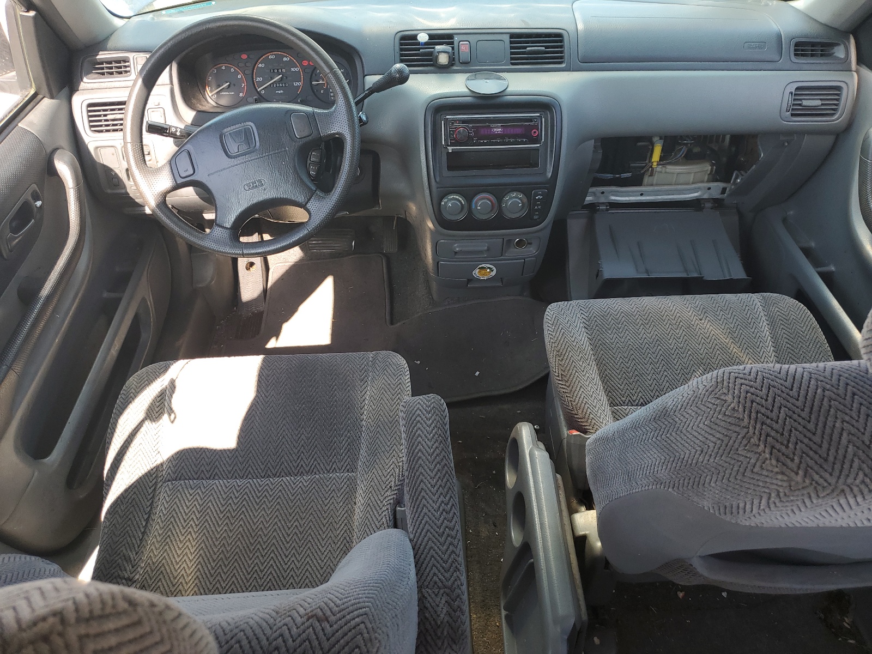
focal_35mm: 26
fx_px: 655
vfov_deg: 53.1
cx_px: 436
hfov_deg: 67.3
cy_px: 327
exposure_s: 1/152
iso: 50
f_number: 1.5
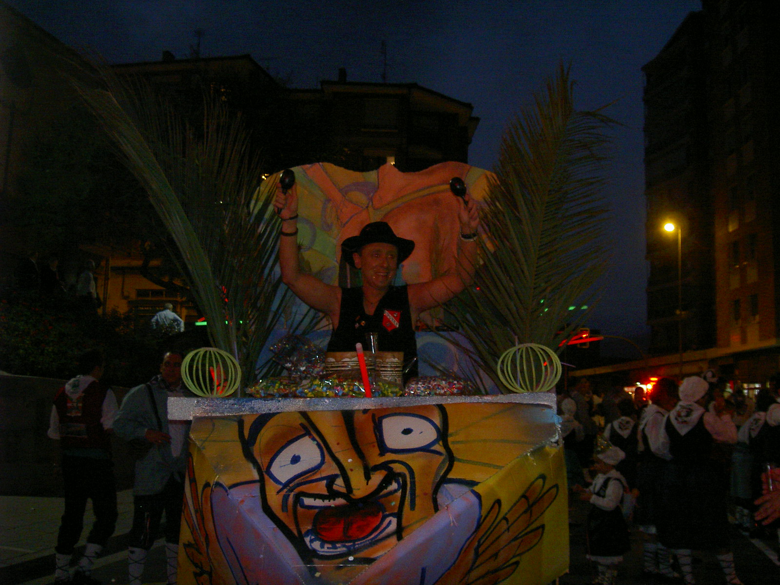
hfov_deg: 47.9
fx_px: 879
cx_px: 390
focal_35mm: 39
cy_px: 292
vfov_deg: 36.8
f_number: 2.8
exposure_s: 1/59.5
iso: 100
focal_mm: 8
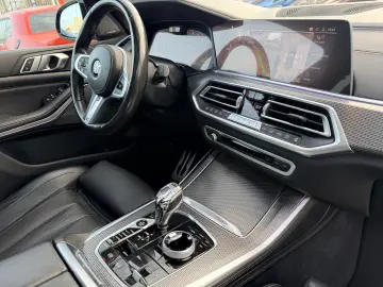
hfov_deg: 71.6
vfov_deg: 56.8
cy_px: 144
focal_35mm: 24
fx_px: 266
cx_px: 192
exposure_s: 1/123
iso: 80
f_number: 1.78
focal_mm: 6.76
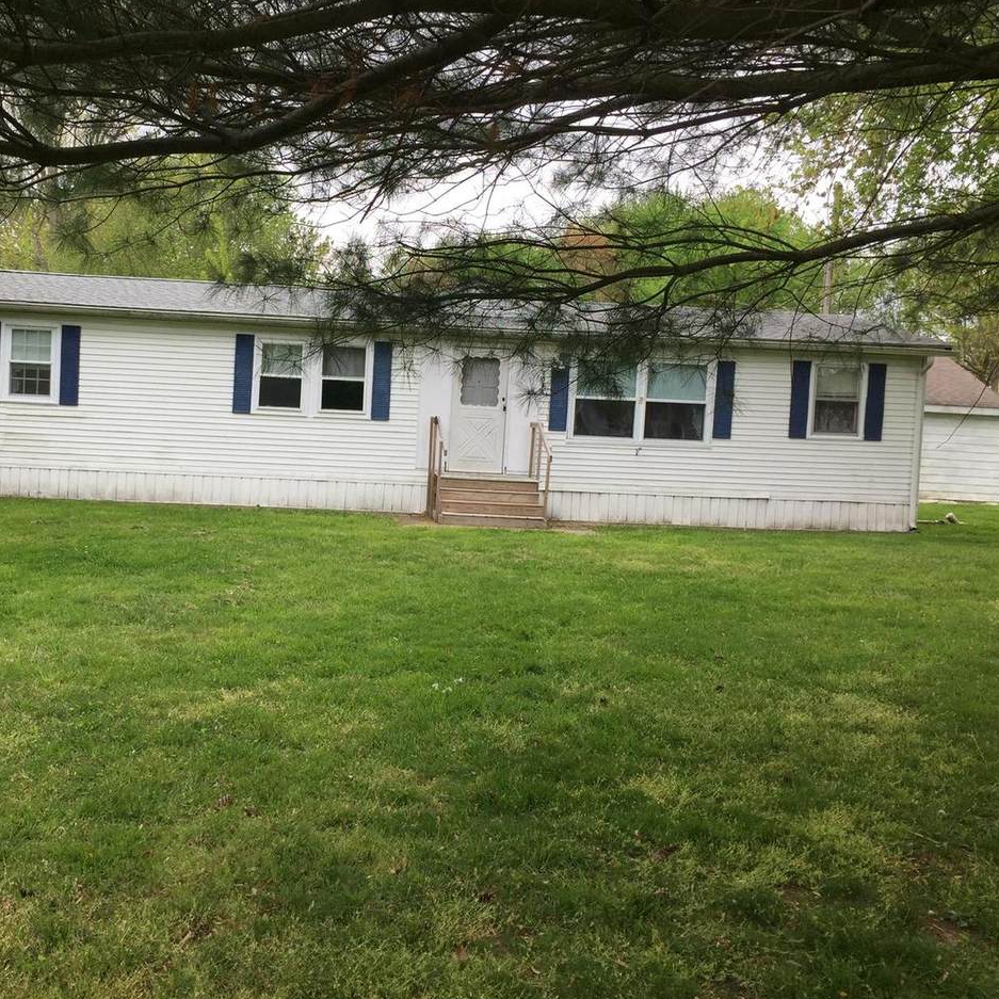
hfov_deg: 46.8
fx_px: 1143
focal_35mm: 35
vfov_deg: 47.2
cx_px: 373
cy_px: 492
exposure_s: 1/534
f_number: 2.2
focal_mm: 4.15
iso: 32
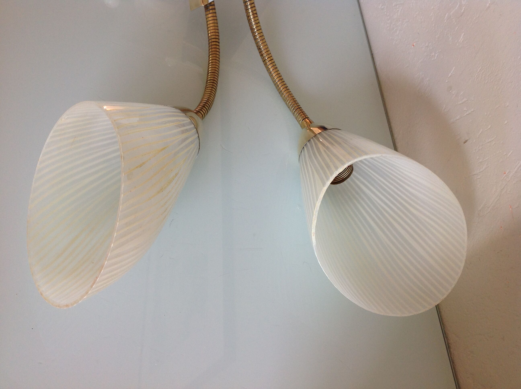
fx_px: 526
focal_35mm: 35
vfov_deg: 40.6
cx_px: 260
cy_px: 194
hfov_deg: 52.7
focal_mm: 4.28
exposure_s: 1/40
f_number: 2.4
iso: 64
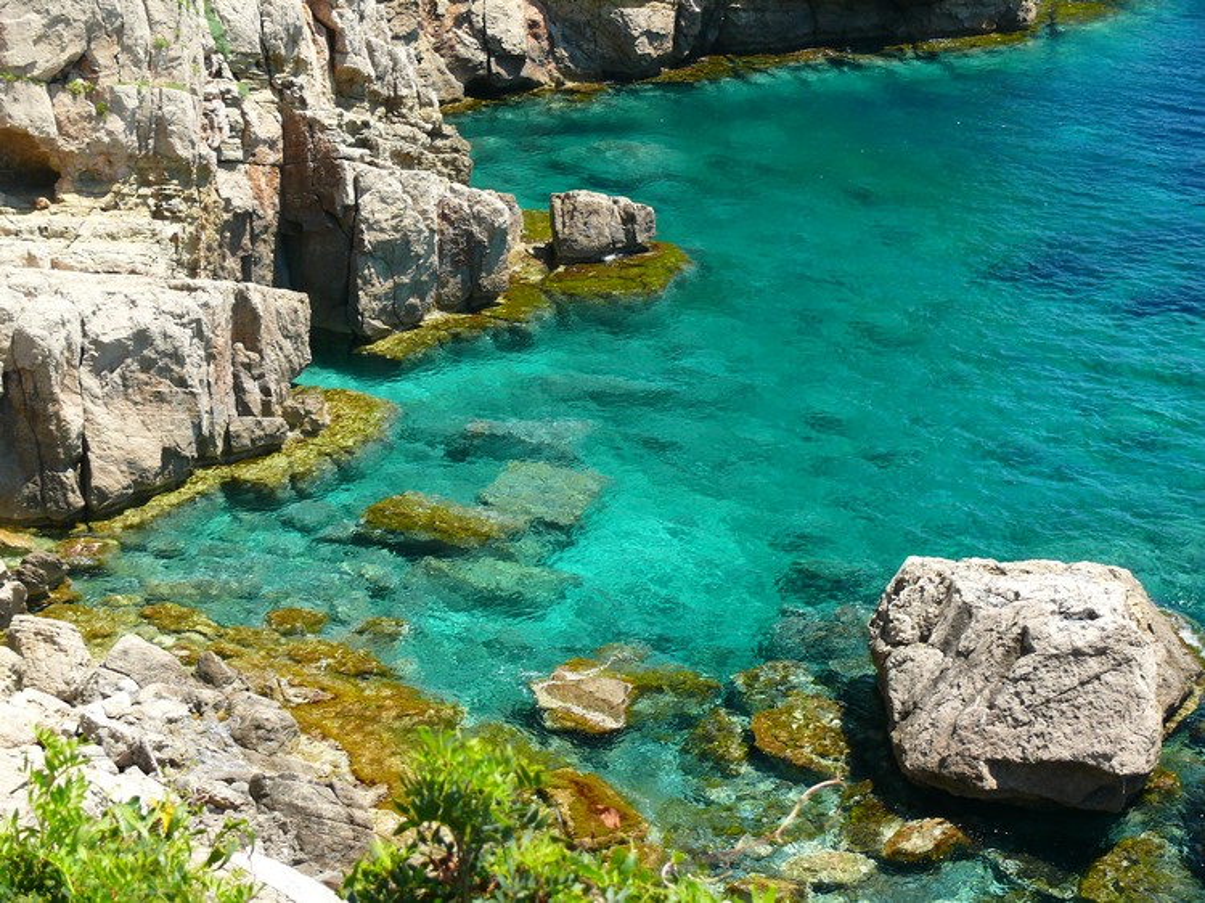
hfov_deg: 24.4
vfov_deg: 18.4
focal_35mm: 80
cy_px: 452
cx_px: 602
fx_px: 2784
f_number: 4
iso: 100
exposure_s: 1/125
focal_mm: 16.9
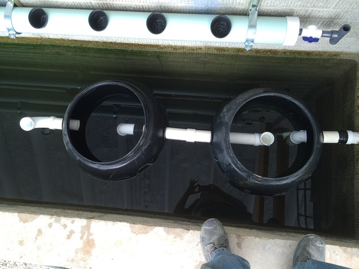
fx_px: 311
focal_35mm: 30
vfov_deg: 46.8
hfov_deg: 60.0
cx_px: 180
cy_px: 134
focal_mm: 4.12
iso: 64
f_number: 2.2
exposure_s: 1/120
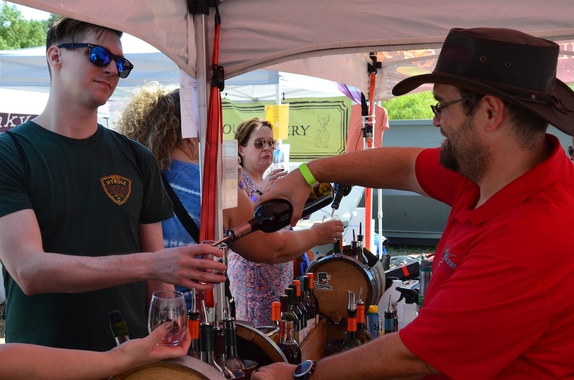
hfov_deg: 35.1
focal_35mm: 57
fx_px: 907
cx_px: 287
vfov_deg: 23.7
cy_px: 190
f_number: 11
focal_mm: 38
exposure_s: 1/500
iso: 1600
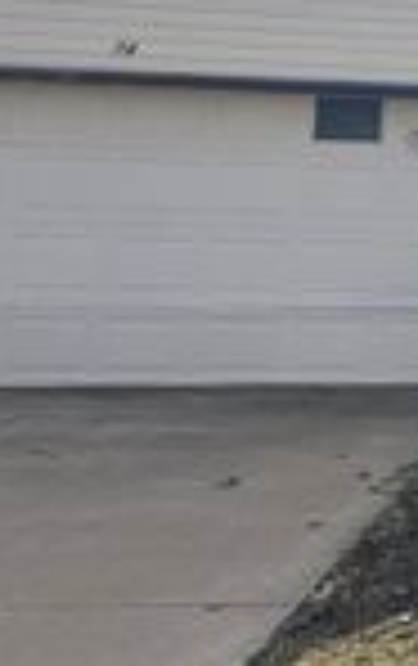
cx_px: 1029
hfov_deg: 11.5
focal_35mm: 93
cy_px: 2
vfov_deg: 21.5
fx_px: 1689
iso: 50
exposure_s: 1/6993
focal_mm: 5.7
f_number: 1.5
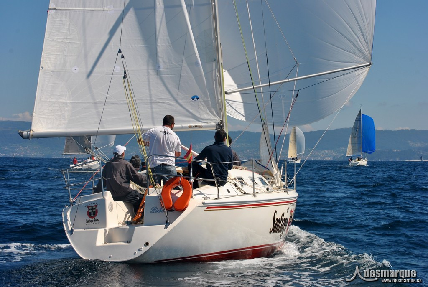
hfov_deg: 24.6
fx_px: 983
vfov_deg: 16.6
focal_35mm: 82
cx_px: 214
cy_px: 144
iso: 100
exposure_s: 1/320
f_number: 9
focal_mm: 55
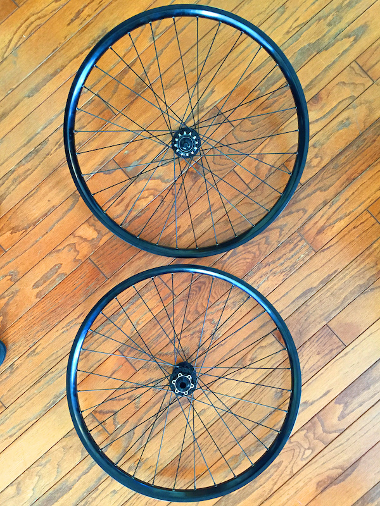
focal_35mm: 29
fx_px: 424
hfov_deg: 48.2
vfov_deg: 61.7
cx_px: 190
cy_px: 253
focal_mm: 4.15
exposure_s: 1/30
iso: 160
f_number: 2.2
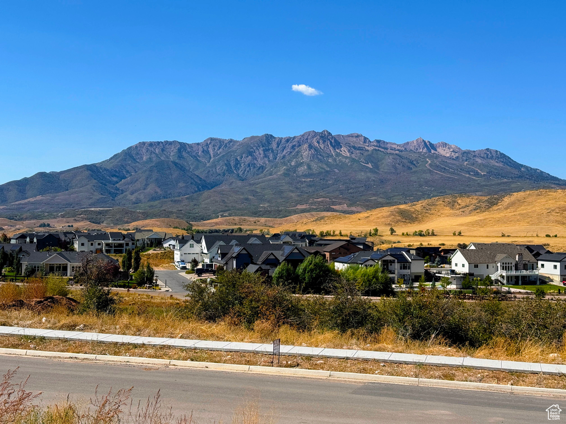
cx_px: 283
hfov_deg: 39.7
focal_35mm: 48
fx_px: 785
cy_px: 212
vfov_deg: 30.3
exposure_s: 1/6410
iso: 64
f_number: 1.78
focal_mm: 6.76
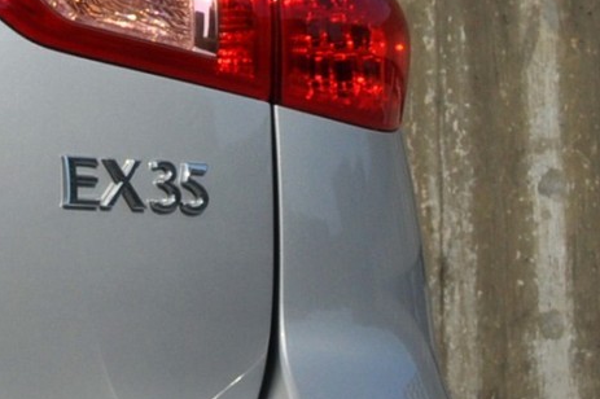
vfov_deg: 7.7
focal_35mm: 178
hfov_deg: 10.4
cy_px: 288
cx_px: -683
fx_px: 2964
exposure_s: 1/640
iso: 200
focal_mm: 22
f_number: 13
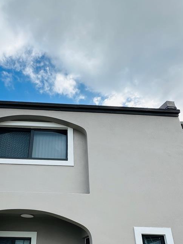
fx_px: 183
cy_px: 175
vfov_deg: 64.3
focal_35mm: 26
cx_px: 61
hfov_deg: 52.1
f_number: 2.2
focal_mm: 2.22
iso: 50
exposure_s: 1/1195
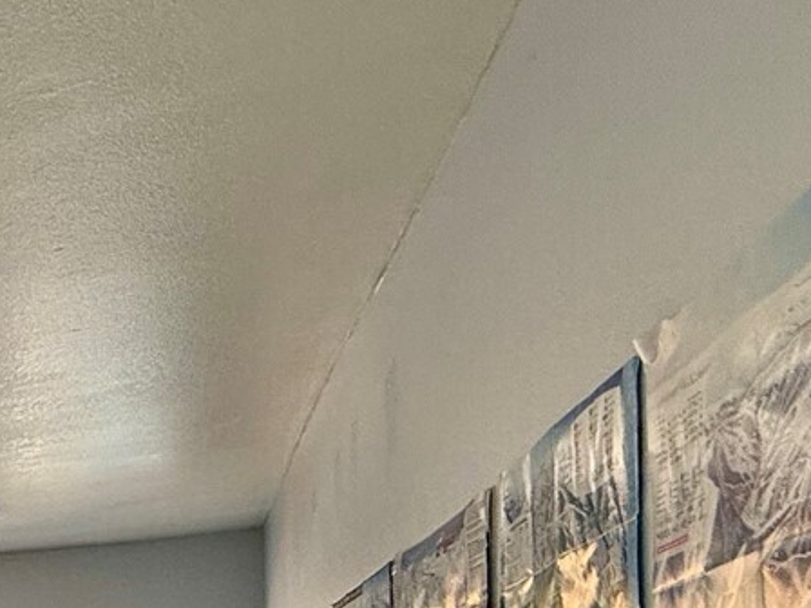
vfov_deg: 25.5
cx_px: -431
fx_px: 1171
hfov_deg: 26.5
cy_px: 769
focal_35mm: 50
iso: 64
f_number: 2.2
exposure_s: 1/148
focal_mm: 2.22
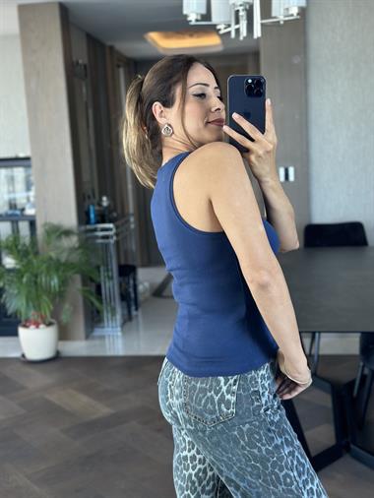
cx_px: 187
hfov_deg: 30.3
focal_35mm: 48
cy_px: 249
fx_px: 691
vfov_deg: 39.6
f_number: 1.78
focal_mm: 6.86
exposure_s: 1/69
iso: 125
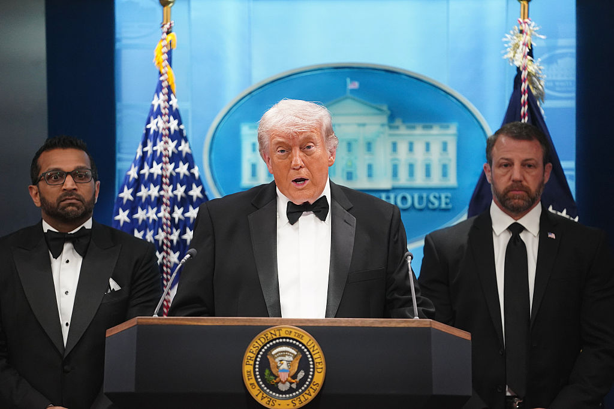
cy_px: 204
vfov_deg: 7.1
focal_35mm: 194
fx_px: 3309
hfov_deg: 10.6
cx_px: 307
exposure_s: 1/320
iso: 3200
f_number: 2.8
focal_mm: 194
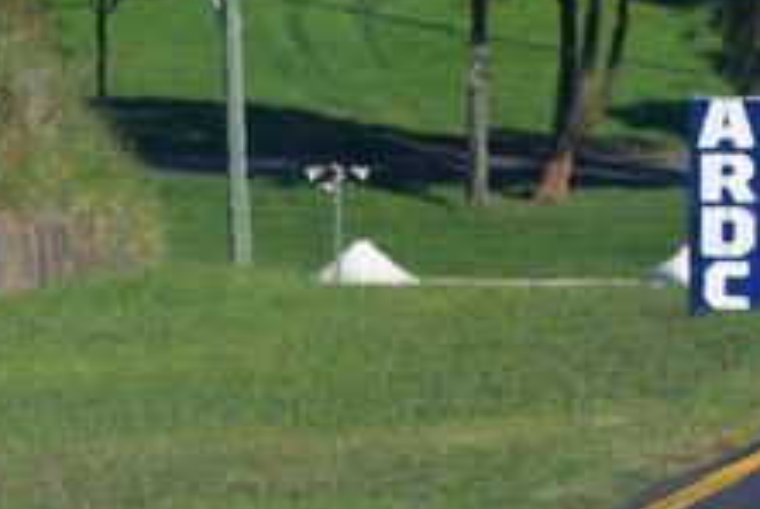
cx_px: 447
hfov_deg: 1.9
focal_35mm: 1086
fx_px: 22957
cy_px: 657
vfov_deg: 1.3
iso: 400
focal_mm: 200
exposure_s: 1/640
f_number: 13
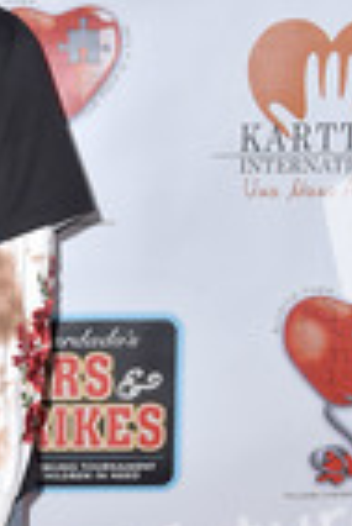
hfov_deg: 12.4
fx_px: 1565
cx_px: -117
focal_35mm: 107
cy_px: 404
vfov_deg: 18.9
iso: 320
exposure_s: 1/250
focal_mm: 38
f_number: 7.1
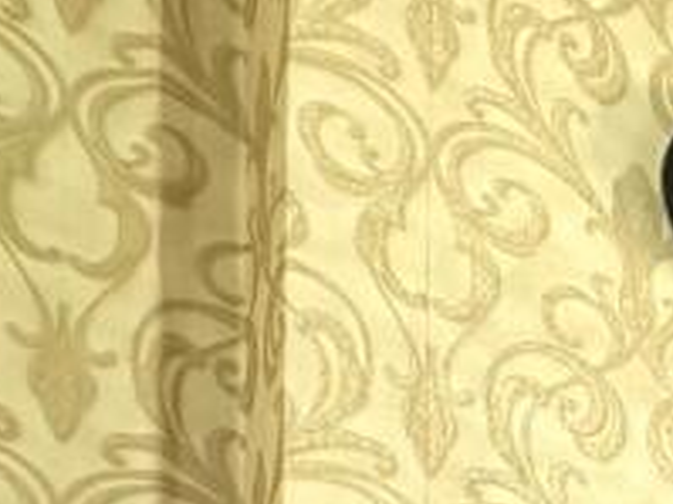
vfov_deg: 16.3
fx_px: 1399
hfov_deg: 20.8
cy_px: 971
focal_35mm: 72
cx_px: 1136
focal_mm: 2.22
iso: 160
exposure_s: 1/99
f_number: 2.2
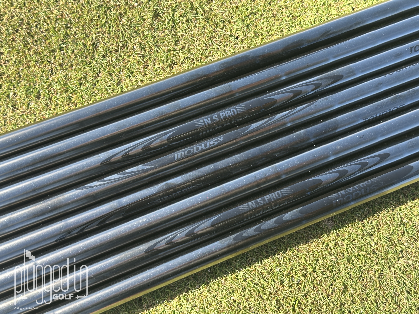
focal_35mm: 48
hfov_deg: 39.7
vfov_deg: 30.3
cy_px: 157
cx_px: 210
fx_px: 581
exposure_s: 1/767
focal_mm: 6.86
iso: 64
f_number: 1.78
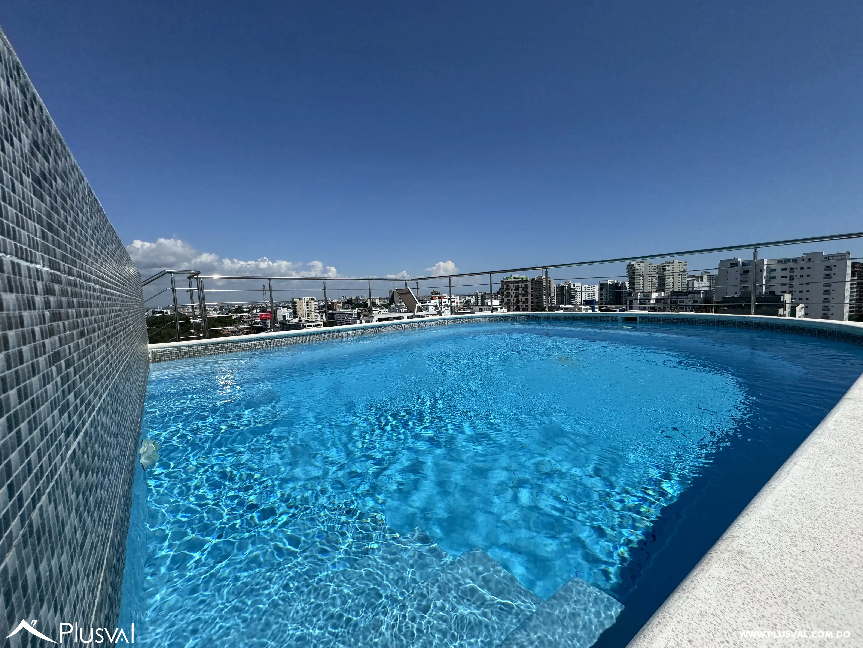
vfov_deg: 85.7
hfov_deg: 102.1
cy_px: 324
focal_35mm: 14
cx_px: 432
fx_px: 349
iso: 40
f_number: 2.2
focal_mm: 2.22
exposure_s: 1/3717
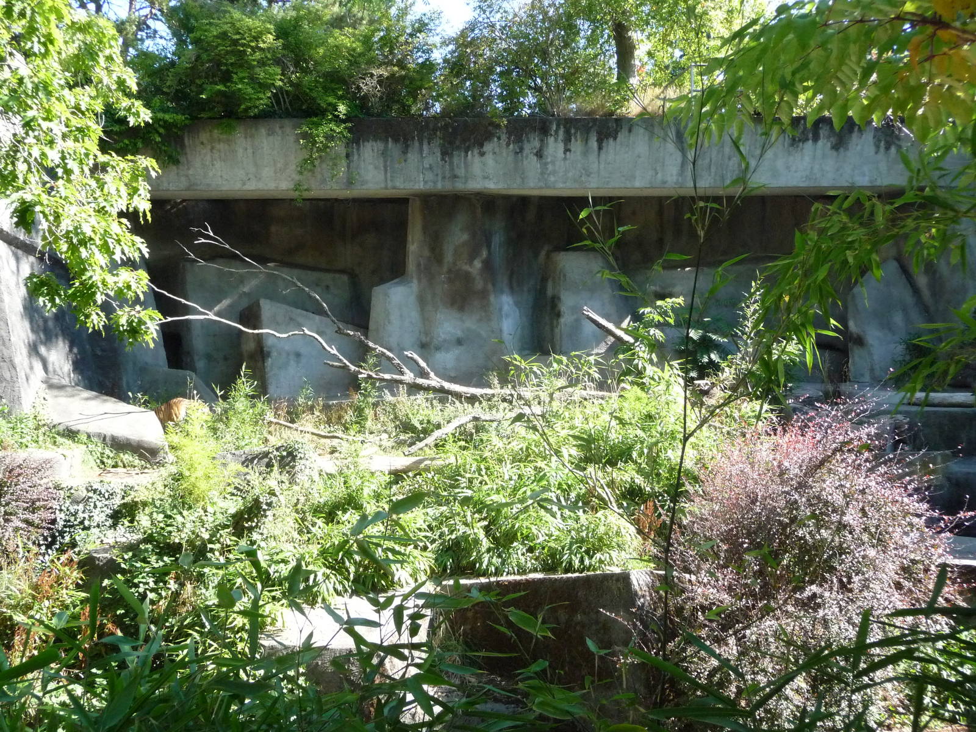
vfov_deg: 33.6
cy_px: 366
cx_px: 488
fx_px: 1212
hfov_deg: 43.9
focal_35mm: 43
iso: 400
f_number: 4
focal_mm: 7.1
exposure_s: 1/400
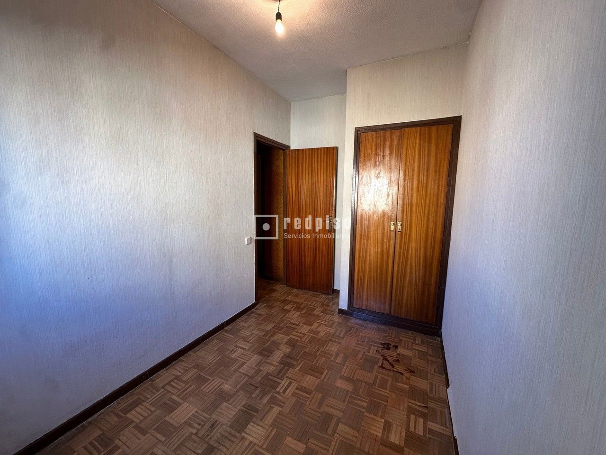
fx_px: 245
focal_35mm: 14
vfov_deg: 85.7
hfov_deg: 102.1
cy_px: 228
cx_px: 303
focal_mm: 2.22
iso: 125
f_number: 2.2
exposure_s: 1/100
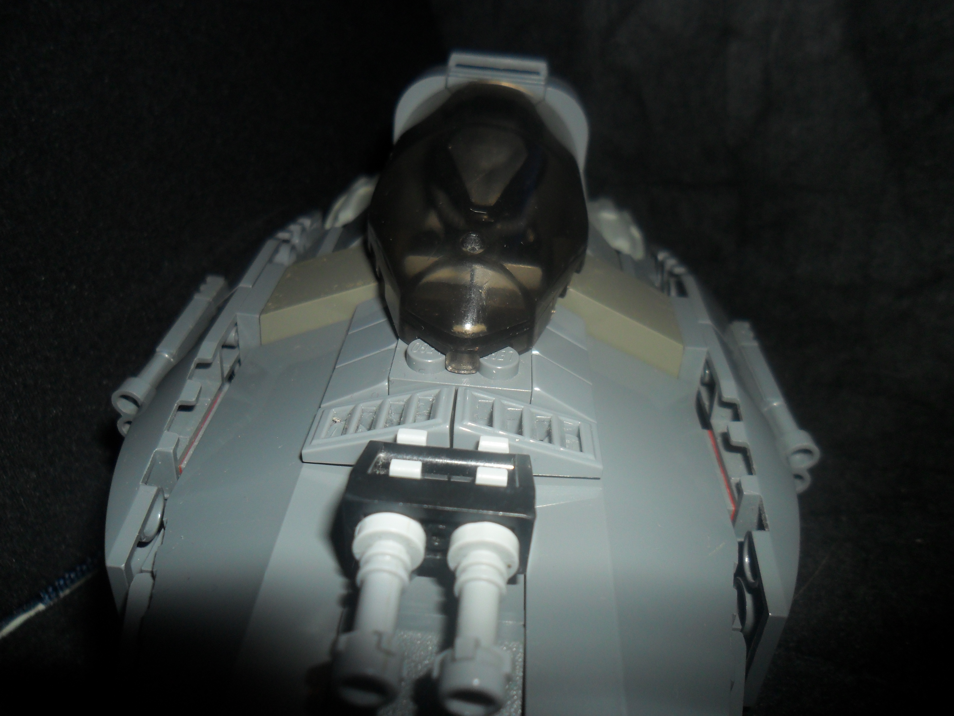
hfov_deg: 65.3
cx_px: 477
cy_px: 358
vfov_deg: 51.4
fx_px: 744
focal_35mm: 27
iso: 100
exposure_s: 1/45
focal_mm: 4.9
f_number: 8.9
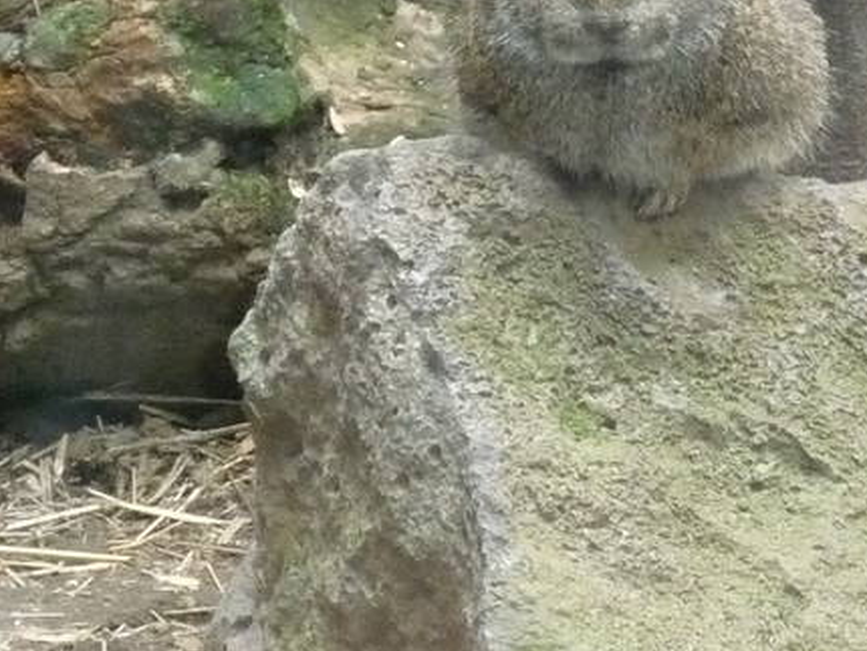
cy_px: 44
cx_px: 704
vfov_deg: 3.1
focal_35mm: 476
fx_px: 11929
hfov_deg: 4.2
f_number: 4.7
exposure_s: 1/40
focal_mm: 21.8
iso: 640
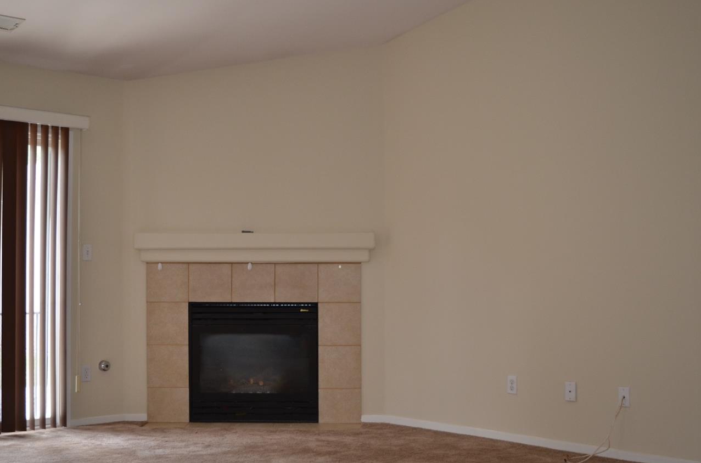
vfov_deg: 28.1
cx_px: 324
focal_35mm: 48
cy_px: 262
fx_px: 924
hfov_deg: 41.5
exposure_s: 1/100
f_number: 4
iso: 400
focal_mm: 27
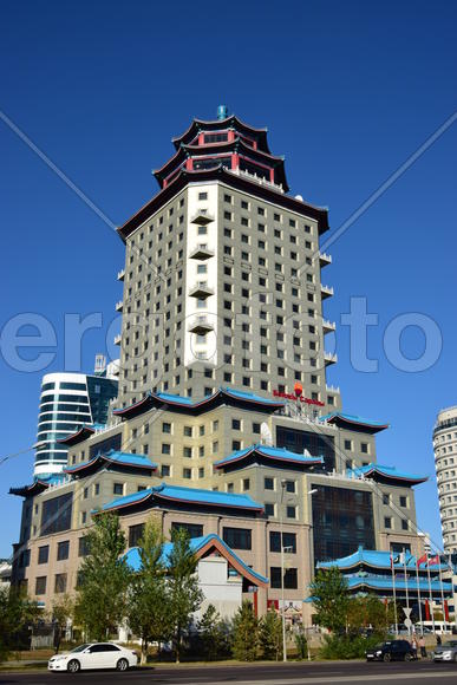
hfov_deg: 35.5
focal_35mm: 38
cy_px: 342
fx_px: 714
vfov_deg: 51.3
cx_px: 228
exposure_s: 1/80
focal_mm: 25
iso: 100
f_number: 16
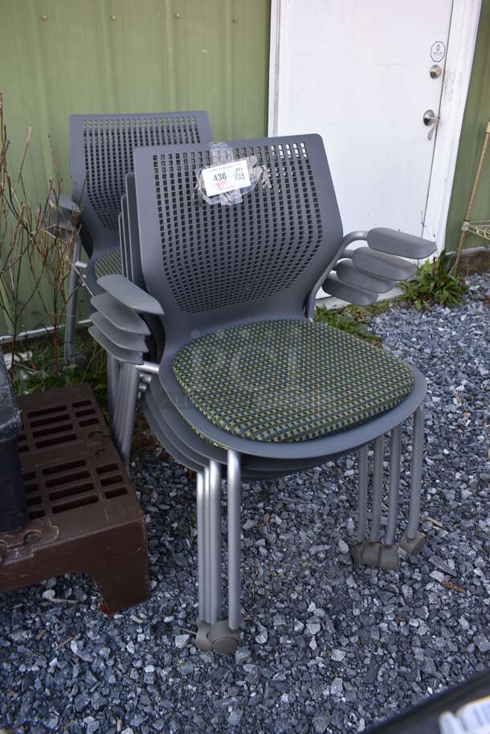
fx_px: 550
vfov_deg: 67.3
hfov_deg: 48.0
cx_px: 245
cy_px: 367
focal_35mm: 27
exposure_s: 1/160
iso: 200
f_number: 5.6
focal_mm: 18
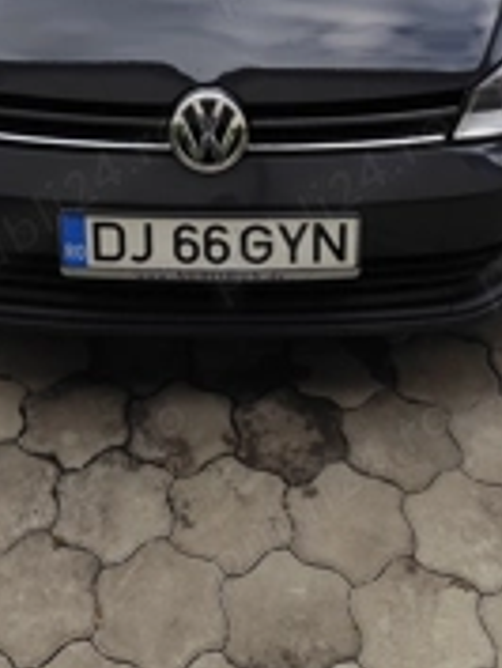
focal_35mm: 52
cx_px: 196
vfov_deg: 33.2
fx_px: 1004
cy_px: -23
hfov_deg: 28.0
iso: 50
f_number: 1.65
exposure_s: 1/349
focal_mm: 6.19
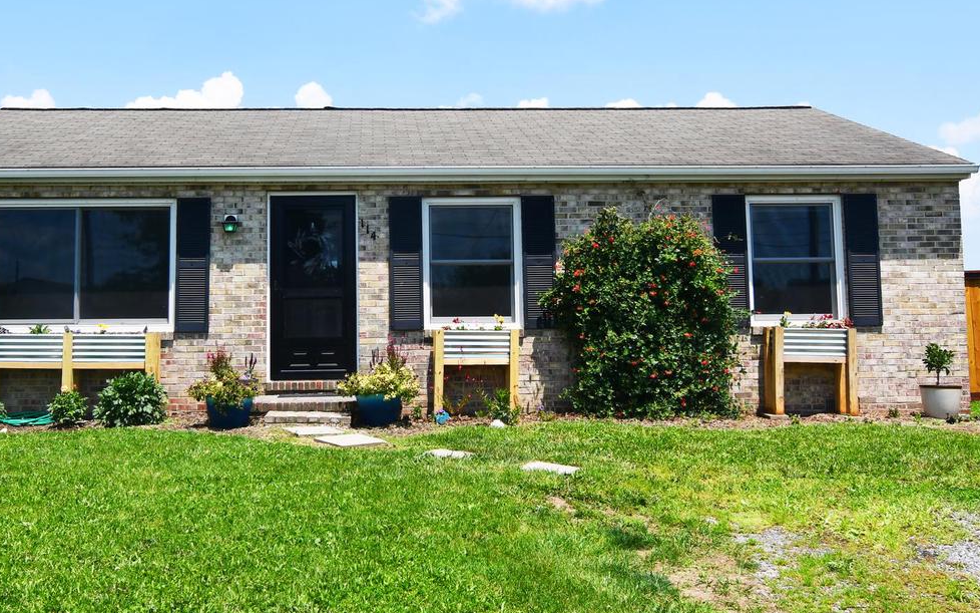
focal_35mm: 36
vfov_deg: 35.2
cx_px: 408
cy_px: 249
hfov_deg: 53.7
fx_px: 961
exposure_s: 1/320
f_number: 9
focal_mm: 16
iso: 125
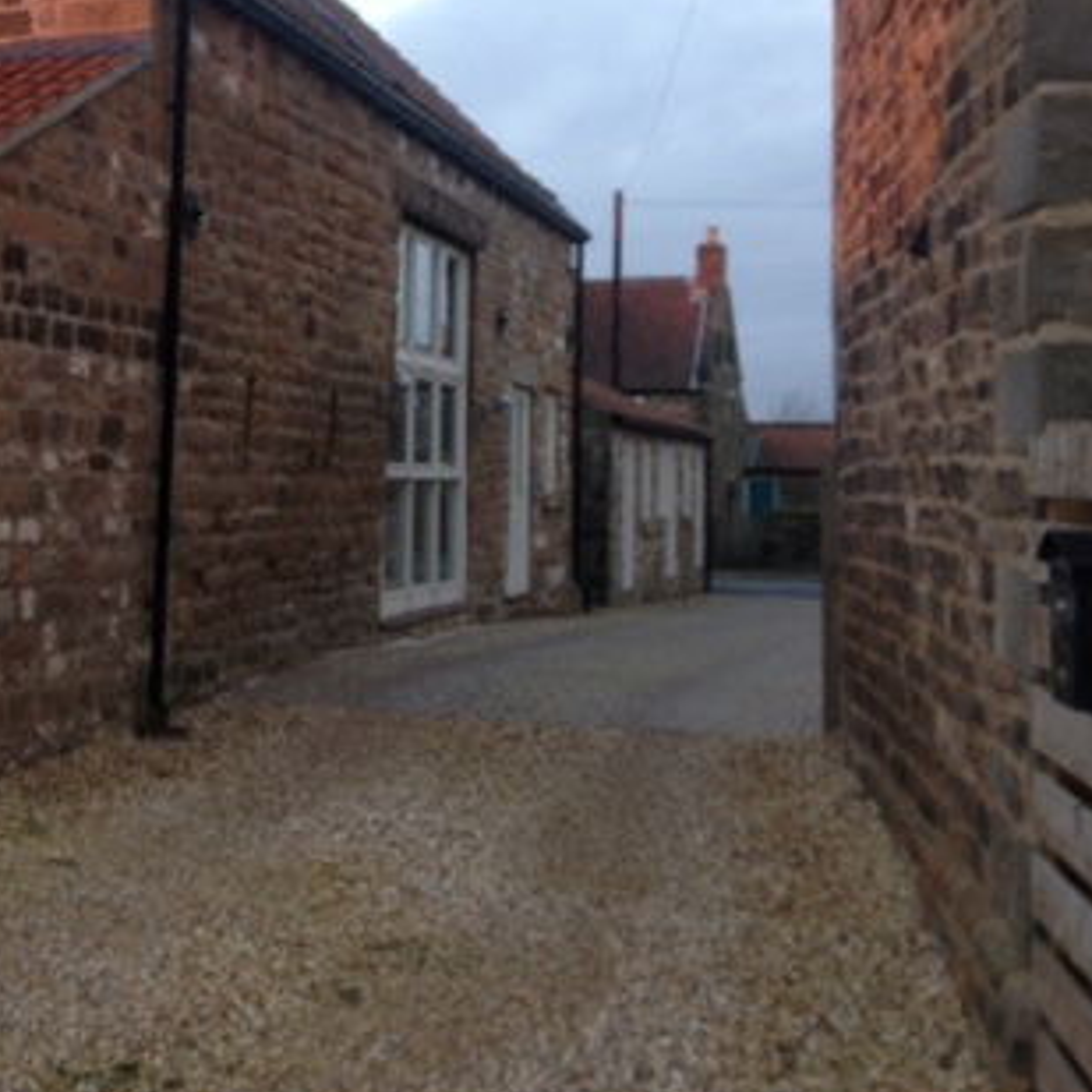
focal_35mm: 64
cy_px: 382
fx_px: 2284
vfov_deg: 26.8
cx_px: 28
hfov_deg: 25.7
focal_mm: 4.28
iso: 50
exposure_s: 1/30
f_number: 2.4
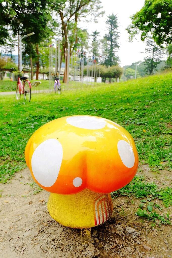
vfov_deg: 57.2
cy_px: 129
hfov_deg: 40.0
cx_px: 86
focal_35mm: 33
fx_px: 236
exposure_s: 1/750
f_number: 4
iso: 400
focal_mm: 22.2
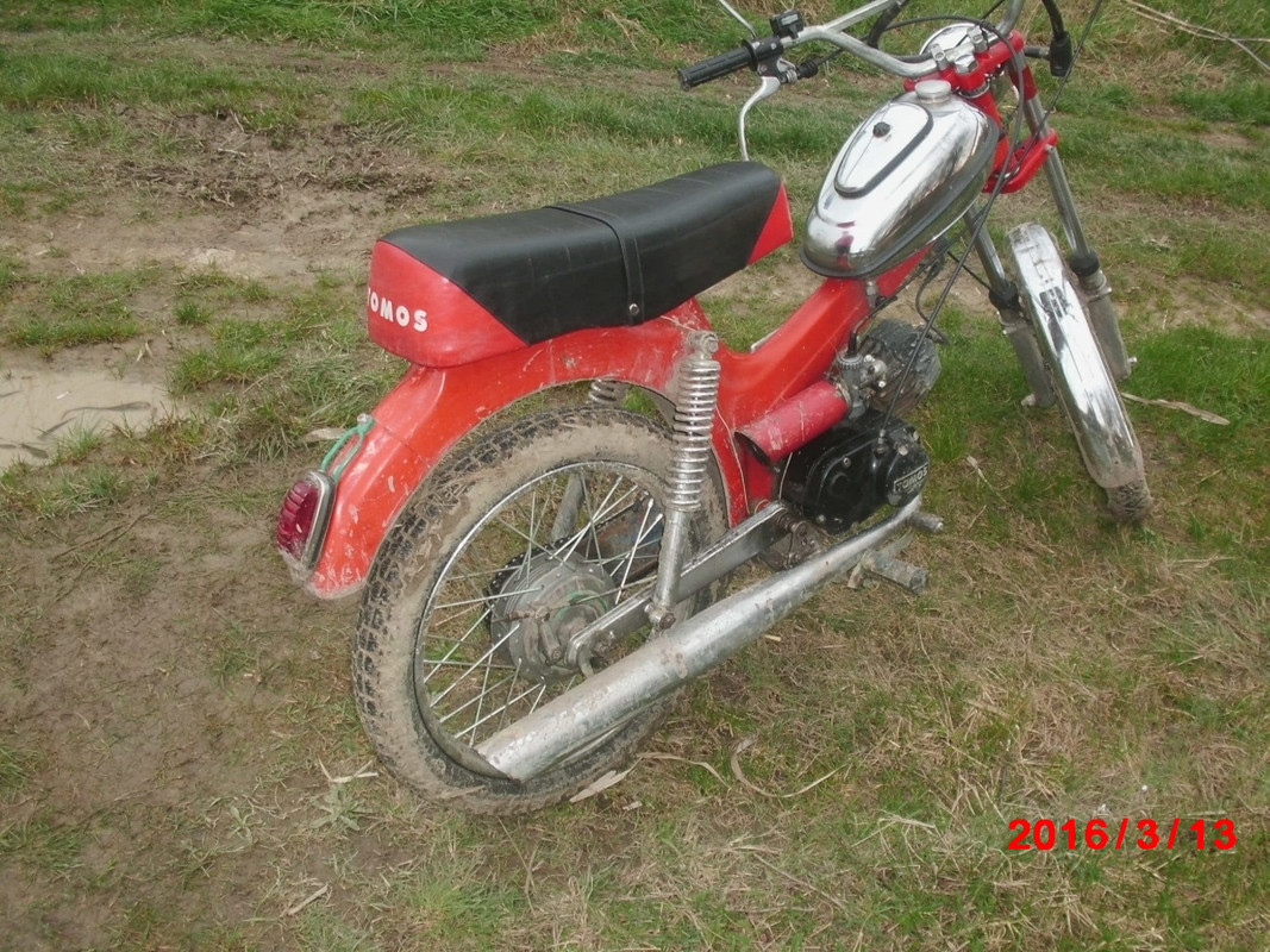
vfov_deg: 39.6
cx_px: 635
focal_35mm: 36
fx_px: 1321
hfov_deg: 51.4
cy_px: 476
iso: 64
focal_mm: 6.3
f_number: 2.9
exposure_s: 1/100
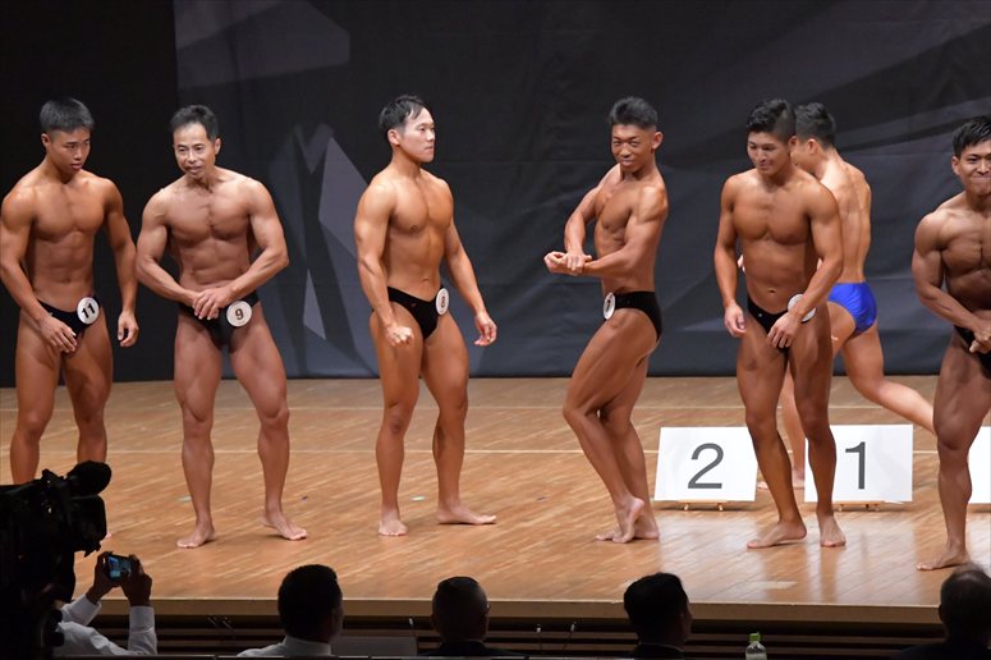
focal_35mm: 202
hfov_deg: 10.2
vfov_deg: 6.8
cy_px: 330
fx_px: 5558
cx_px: 496
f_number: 5.6
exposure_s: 1/400
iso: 8000
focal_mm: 135
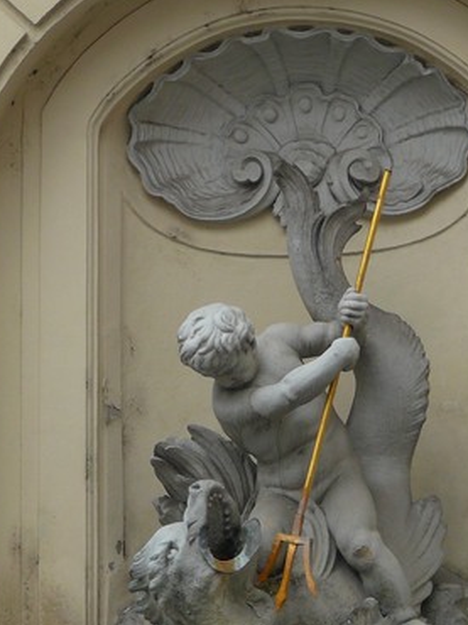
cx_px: 233
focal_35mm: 359
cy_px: 296
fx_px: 6479
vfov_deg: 5.5
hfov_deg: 4.1
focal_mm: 37.5
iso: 100
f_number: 3.6
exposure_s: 1/80
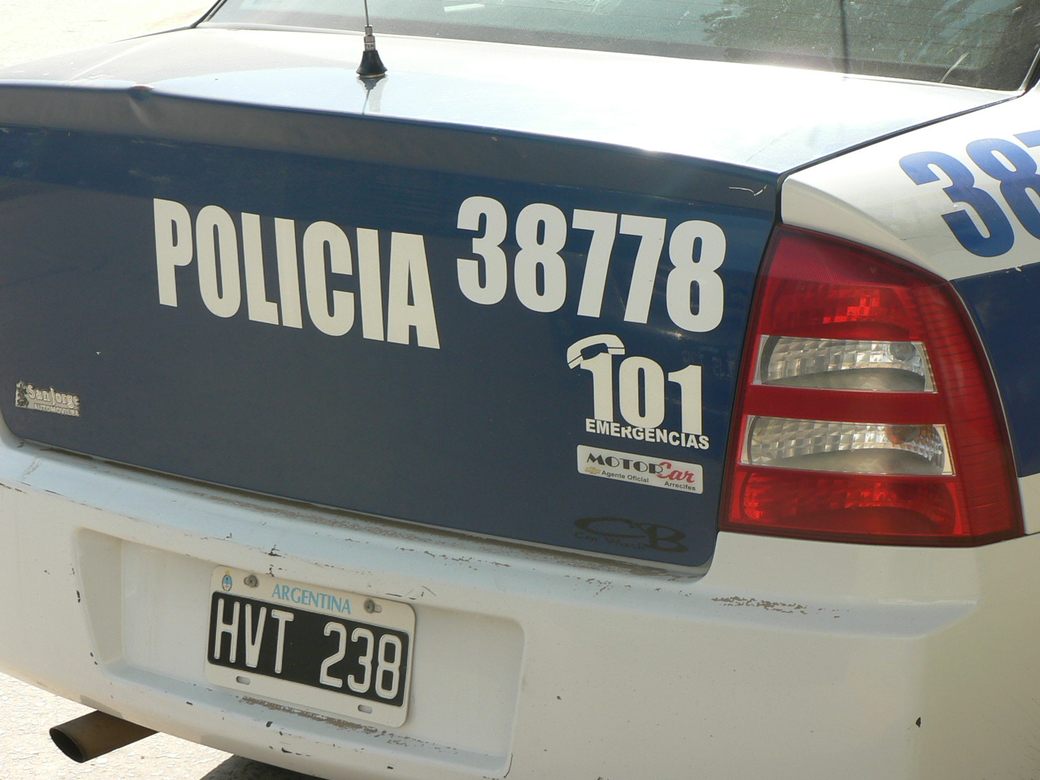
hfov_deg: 16.3
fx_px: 3635
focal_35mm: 121
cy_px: 409
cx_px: 541
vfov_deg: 12.2
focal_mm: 19
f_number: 4
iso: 64
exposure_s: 1/320
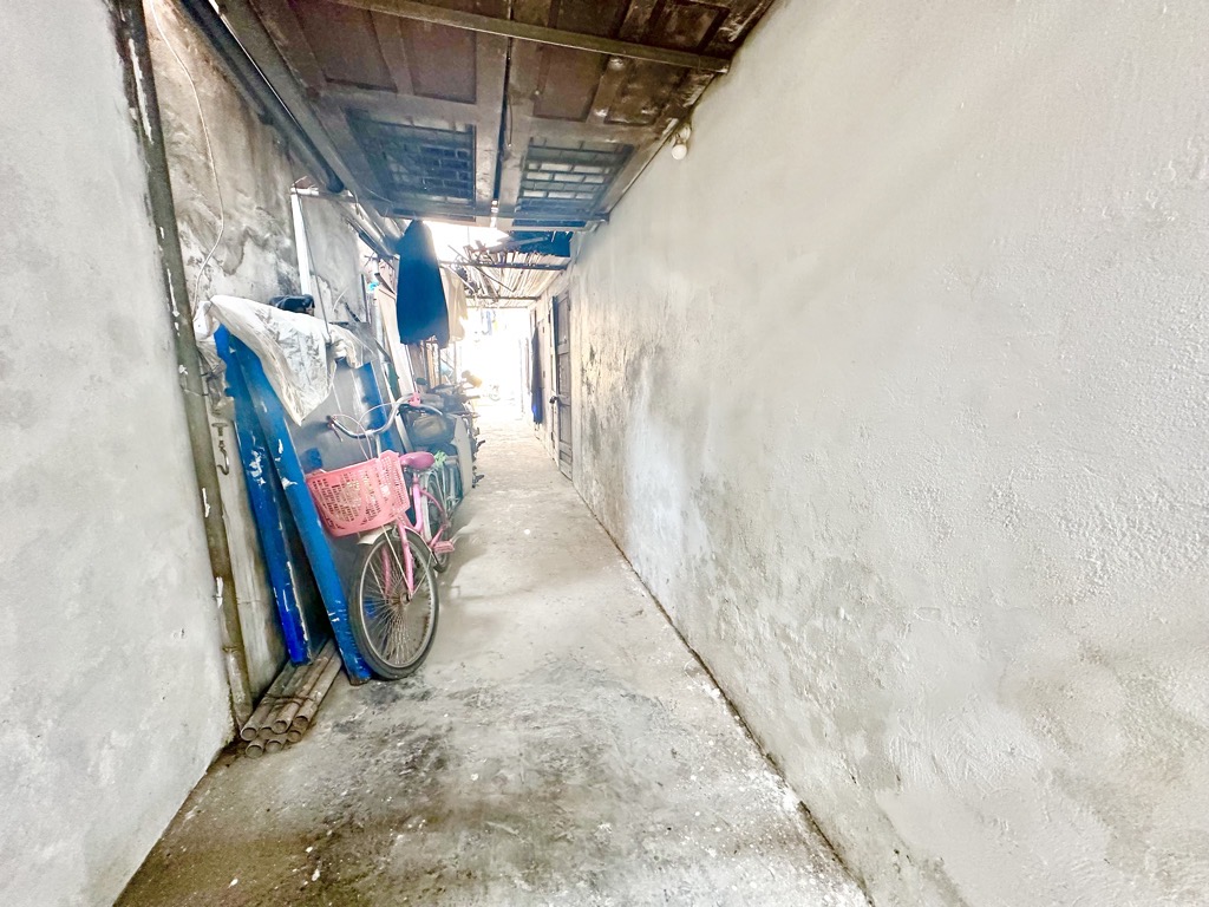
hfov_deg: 102.1
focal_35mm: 14
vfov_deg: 85.7
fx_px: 489
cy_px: 454
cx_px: 604
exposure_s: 1/60
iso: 320
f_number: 2.2
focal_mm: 2.22
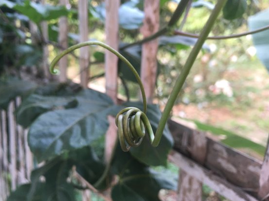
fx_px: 249
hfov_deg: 56.8
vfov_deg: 44.1
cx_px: 133
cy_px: 105
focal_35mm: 32
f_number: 2.2
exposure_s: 1/17
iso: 40
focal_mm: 4.15
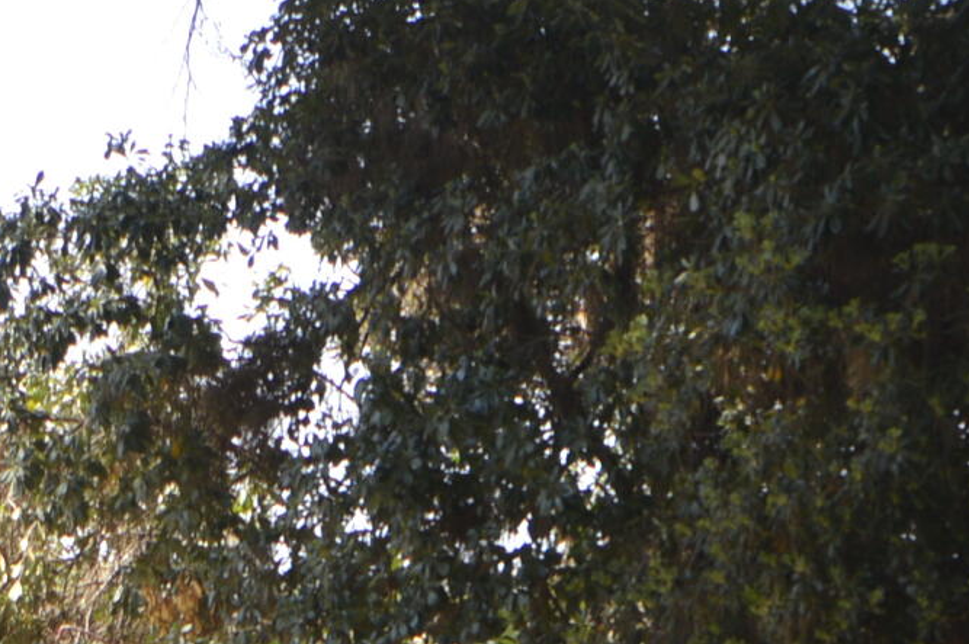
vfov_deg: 8.4
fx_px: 4355
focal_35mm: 162
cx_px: -716
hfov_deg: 11.8
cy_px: 664
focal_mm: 24
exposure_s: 1/125
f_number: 4.5
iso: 110
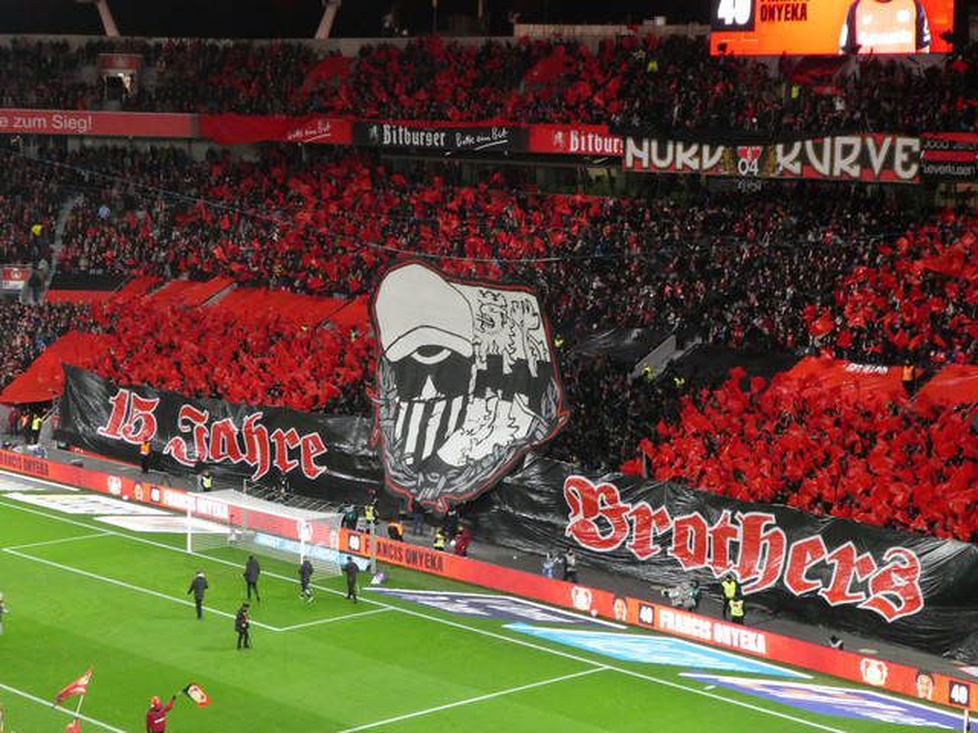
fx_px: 1978
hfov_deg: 27.8
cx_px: 489
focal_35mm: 70
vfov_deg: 21.0
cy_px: 366
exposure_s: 1/80
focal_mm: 12.5
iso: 800
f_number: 4.5
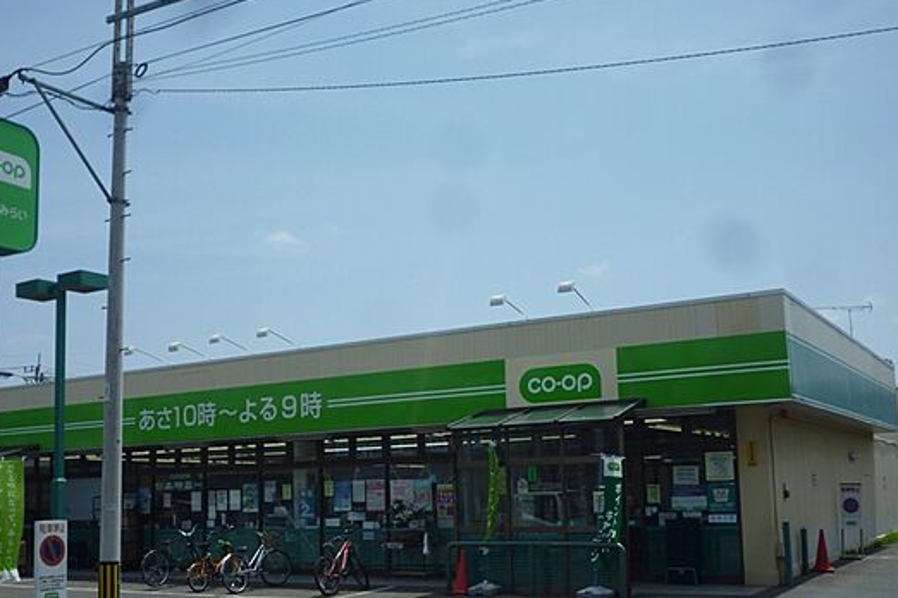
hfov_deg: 45.4
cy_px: 380
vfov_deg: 31.0
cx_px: 413
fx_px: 1073
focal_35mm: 43
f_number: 5
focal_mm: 6.3
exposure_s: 1/800
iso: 80
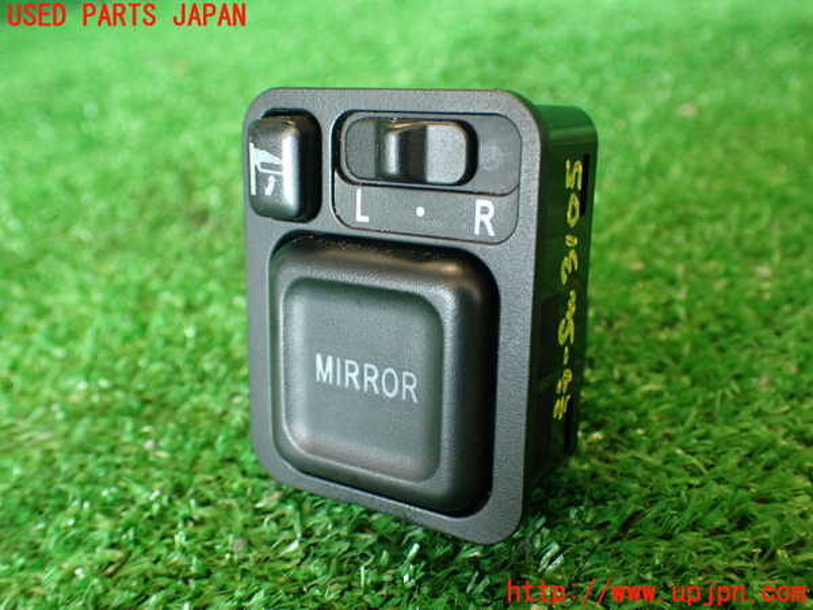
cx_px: 406
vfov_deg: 39.7
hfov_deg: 51.4
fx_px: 846
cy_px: 305
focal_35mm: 36
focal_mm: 6.37
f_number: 2.5
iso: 250
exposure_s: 1/40
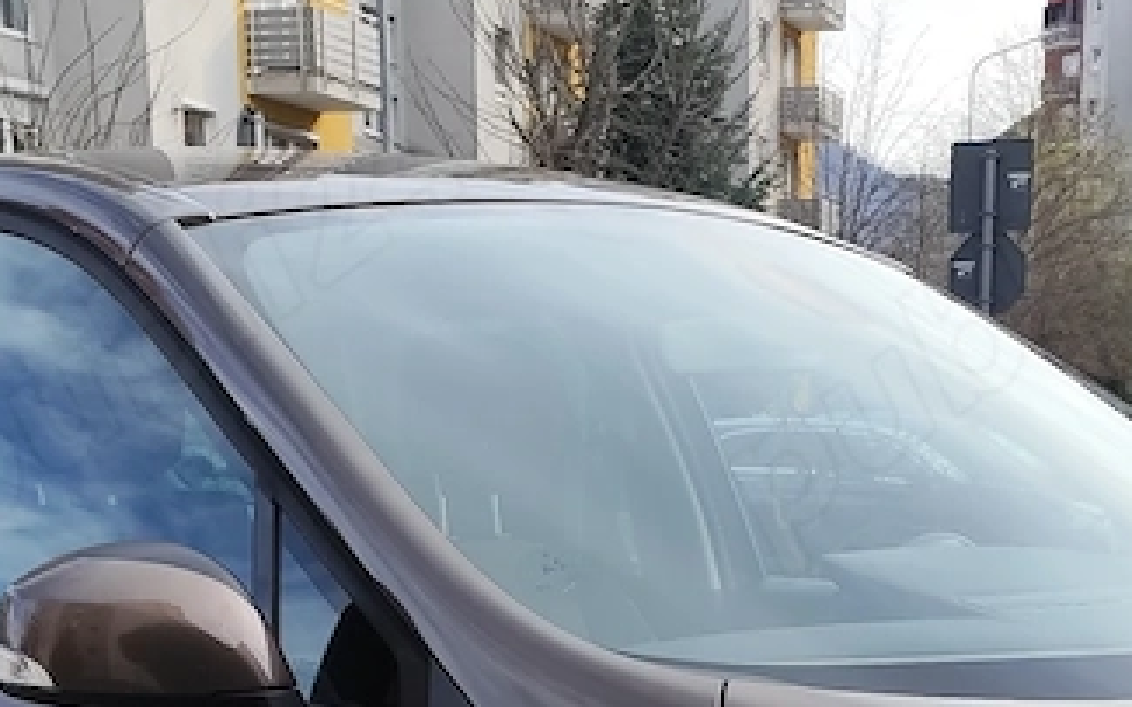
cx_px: 690
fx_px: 2313
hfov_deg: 27.4
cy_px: 1205
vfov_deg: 15.4
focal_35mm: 75
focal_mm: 6.19
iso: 50
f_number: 1.65
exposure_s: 1/528
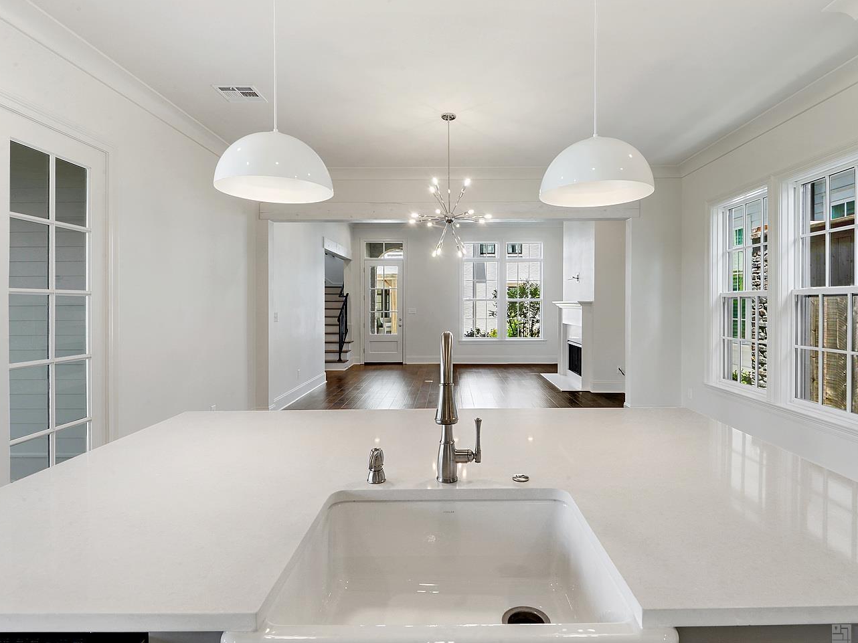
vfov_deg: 71.6
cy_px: 309
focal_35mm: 18
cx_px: 460
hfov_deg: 87.6
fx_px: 446
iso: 200
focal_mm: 16
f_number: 14
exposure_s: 1/2
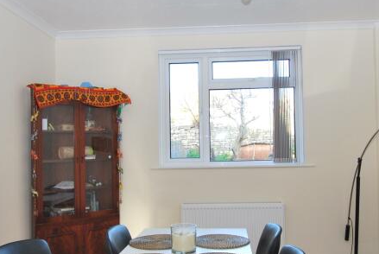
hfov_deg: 54.4
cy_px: 133
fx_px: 369
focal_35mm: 35
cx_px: 186
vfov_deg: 38.0
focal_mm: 10
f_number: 4.5
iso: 200
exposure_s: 1/80
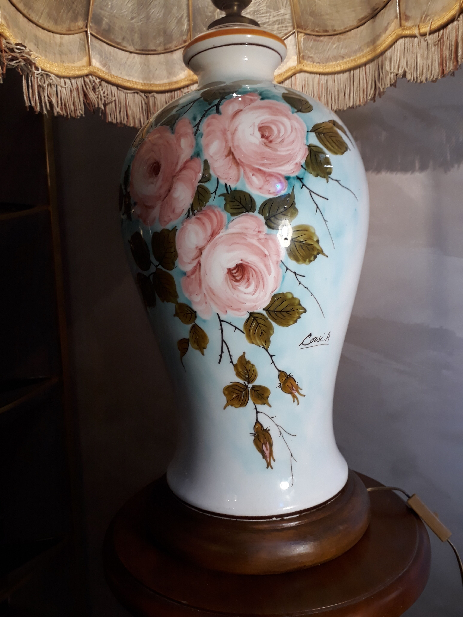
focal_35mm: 27
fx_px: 482
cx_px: 232
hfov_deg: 51.4
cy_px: 308
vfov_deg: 65.3
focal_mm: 3.6
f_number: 1.9
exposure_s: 1/33
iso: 100
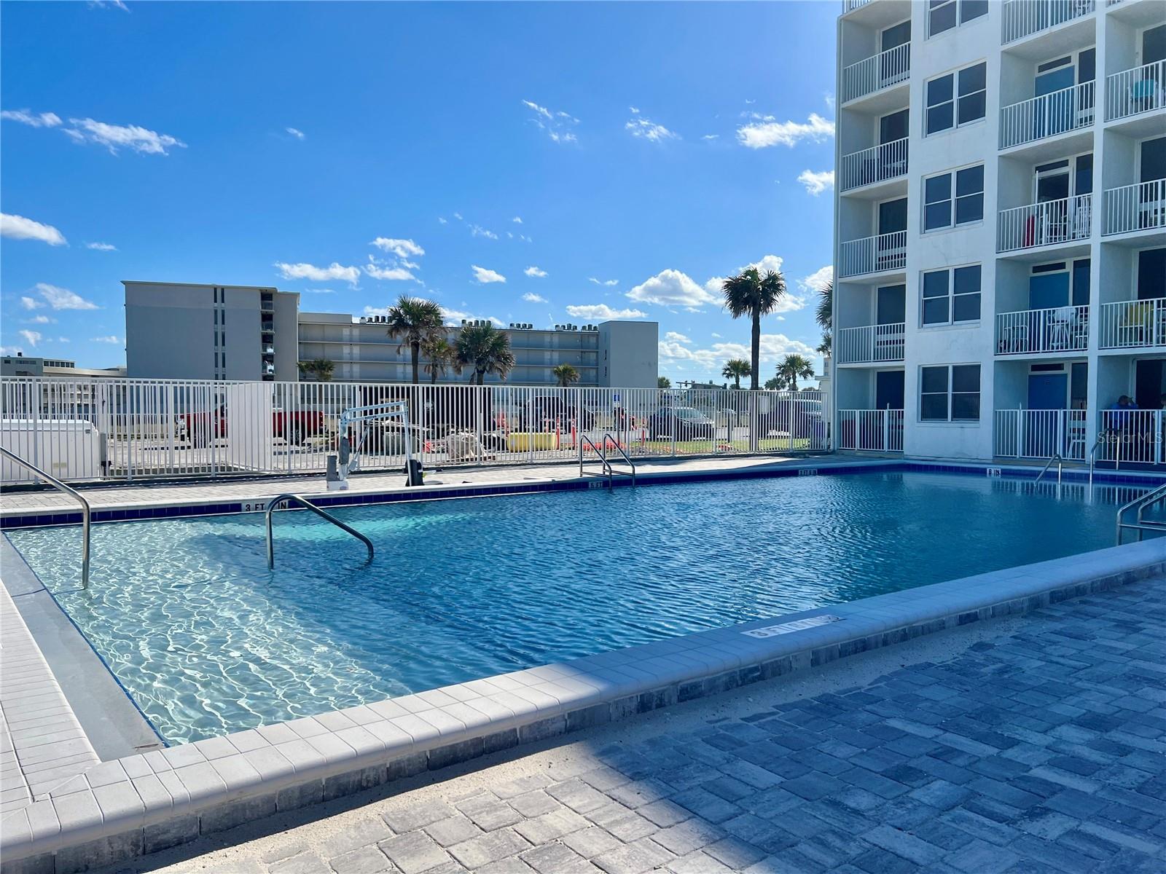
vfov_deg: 53.1
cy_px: 437
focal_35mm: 26
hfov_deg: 67.3
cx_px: 583
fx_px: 876
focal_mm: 5.7
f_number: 1.5
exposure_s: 1/6579
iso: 50
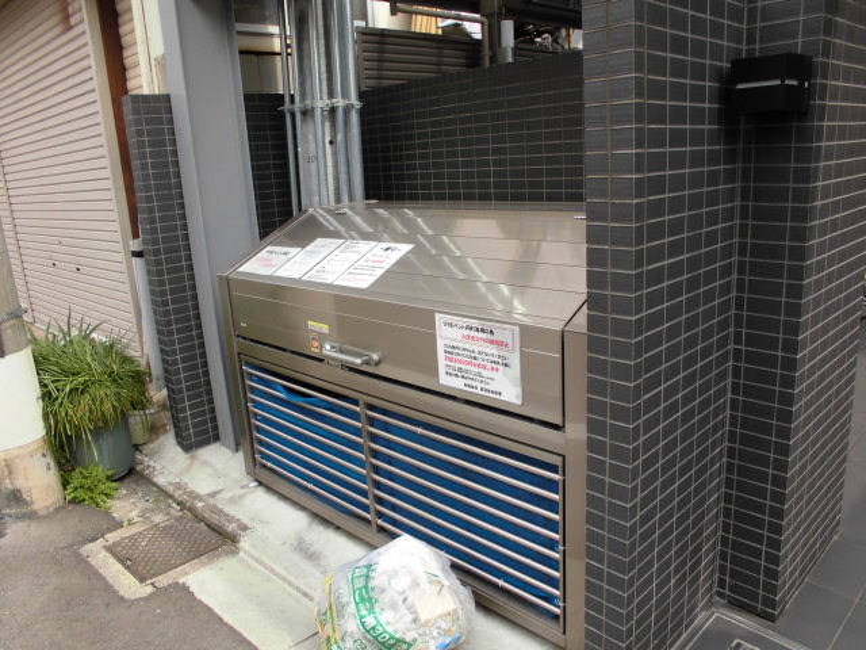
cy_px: 325
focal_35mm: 26
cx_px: 433
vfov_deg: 53.1
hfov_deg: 67.3
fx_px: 650
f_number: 3.5
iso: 100
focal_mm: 4.6
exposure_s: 1/200
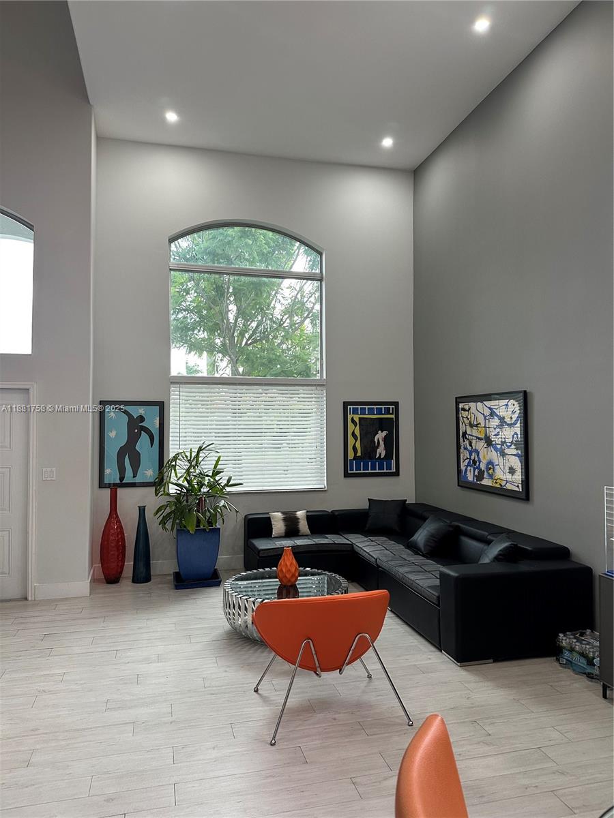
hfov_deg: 56.8
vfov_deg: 71.6
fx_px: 568
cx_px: 307
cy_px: 409
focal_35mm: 24
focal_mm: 6.86
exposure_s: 1/120
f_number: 1.78
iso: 200
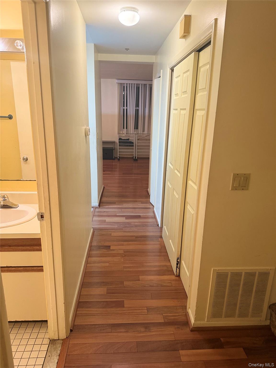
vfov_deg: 71.6
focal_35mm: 24
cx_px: 138
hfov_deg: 56.8
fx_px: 255
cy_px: 184
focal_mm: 6.76
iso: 250
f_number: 1.78
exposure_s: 1/60
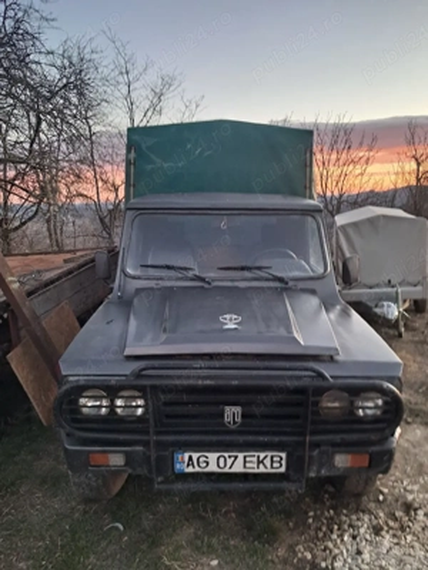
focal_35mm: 27
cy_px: 285
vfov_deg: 65.3
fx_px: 445
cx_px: 214
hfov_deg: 51.4
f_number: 1.8
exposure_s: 1/50
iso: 64
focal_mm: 4
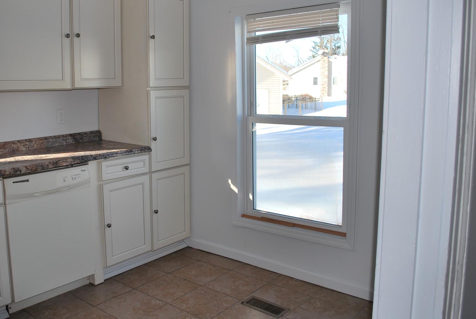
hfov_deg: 56.9
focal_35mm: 33
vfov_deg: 40.0
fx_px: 437
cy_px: 135
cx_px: 201
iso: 100
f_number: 4
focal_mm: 18
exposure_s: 1/200
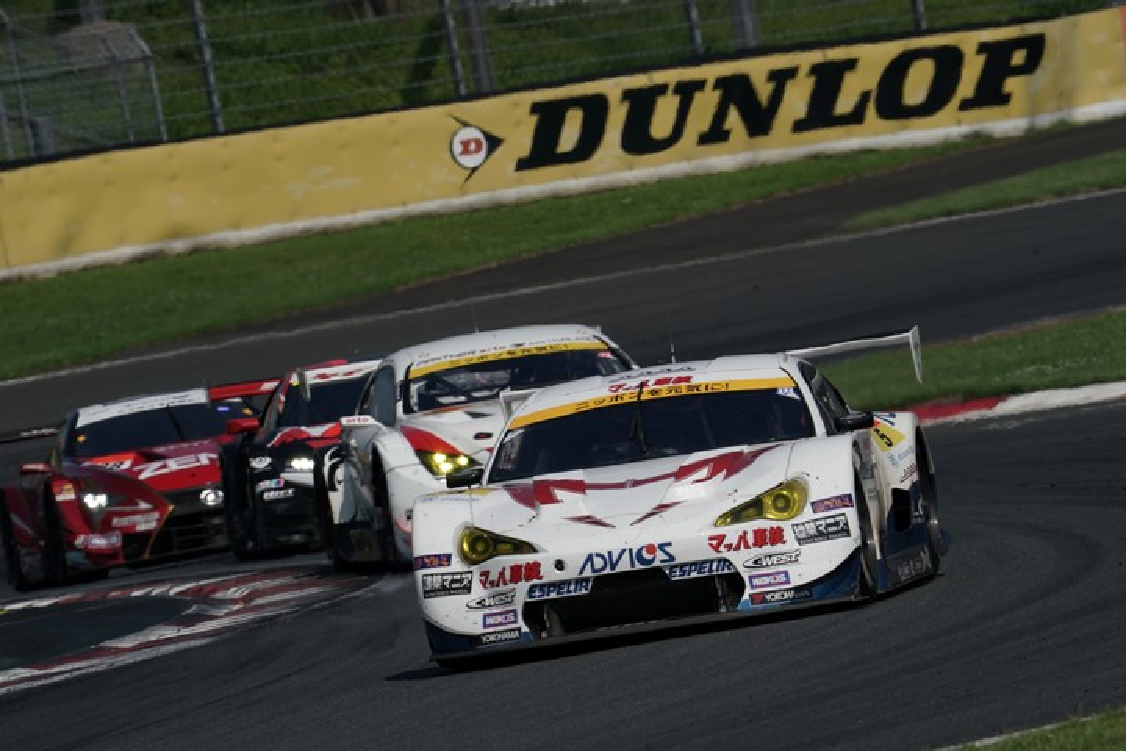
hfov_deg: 3.4
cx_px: 563
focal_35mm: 600
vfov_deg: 2.3
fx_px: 18765
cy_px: 376
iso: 200
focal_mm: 600
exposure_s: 1/640
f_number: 14
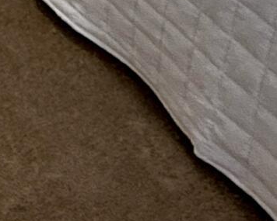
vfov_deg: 10.4
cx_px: -110
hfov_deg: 15.7
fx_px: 943
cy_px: -399
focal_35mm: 115
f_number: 2.2
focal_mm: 2.22
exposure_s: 1/120
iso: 500
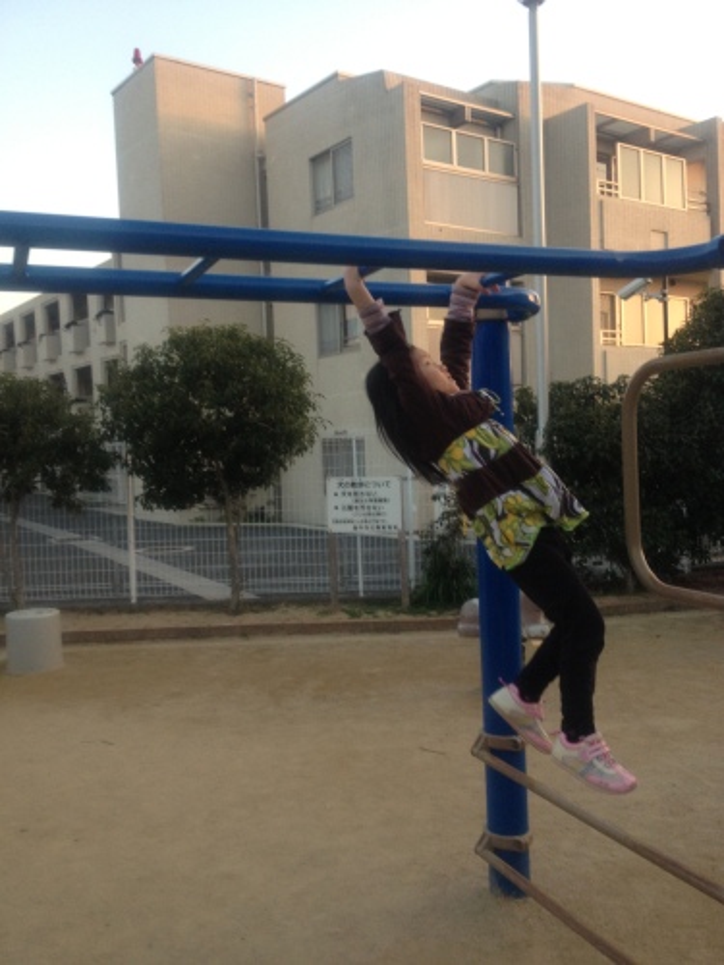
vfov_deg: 52.6
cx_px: 362
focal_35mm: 35
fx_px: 976
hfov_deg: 40.7
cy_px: 482
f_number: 2.4
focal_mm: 4.28
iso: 80
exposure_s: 1/120
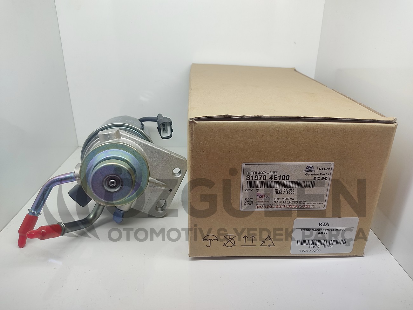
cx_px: 206
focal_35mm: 26
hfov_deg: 67.3
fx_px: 310
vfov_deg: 53.1
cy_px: 155
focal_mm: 4.74
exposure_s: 1/100
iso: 145
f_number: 1.79
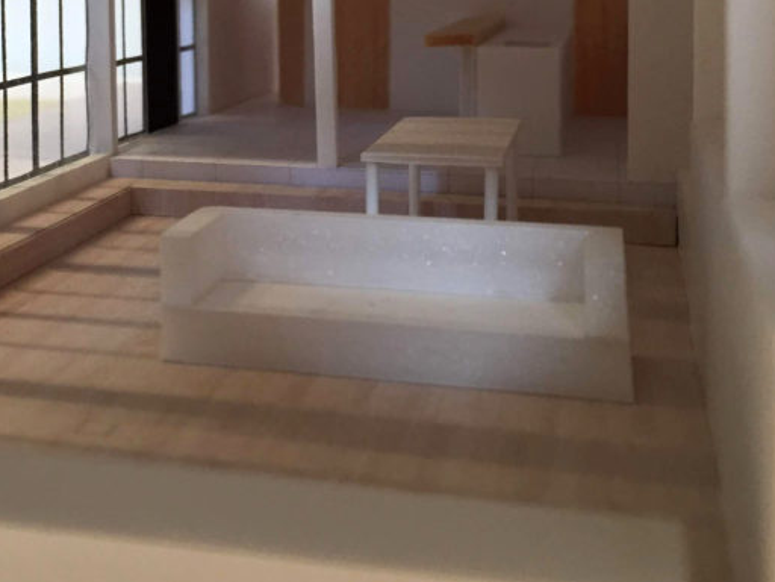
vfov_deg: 24.4
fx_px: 1299
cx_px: 203
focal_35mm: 58
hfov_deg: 32.7
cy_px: 35
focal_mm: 4.15
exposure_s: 1/30
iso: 40
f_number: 2.2
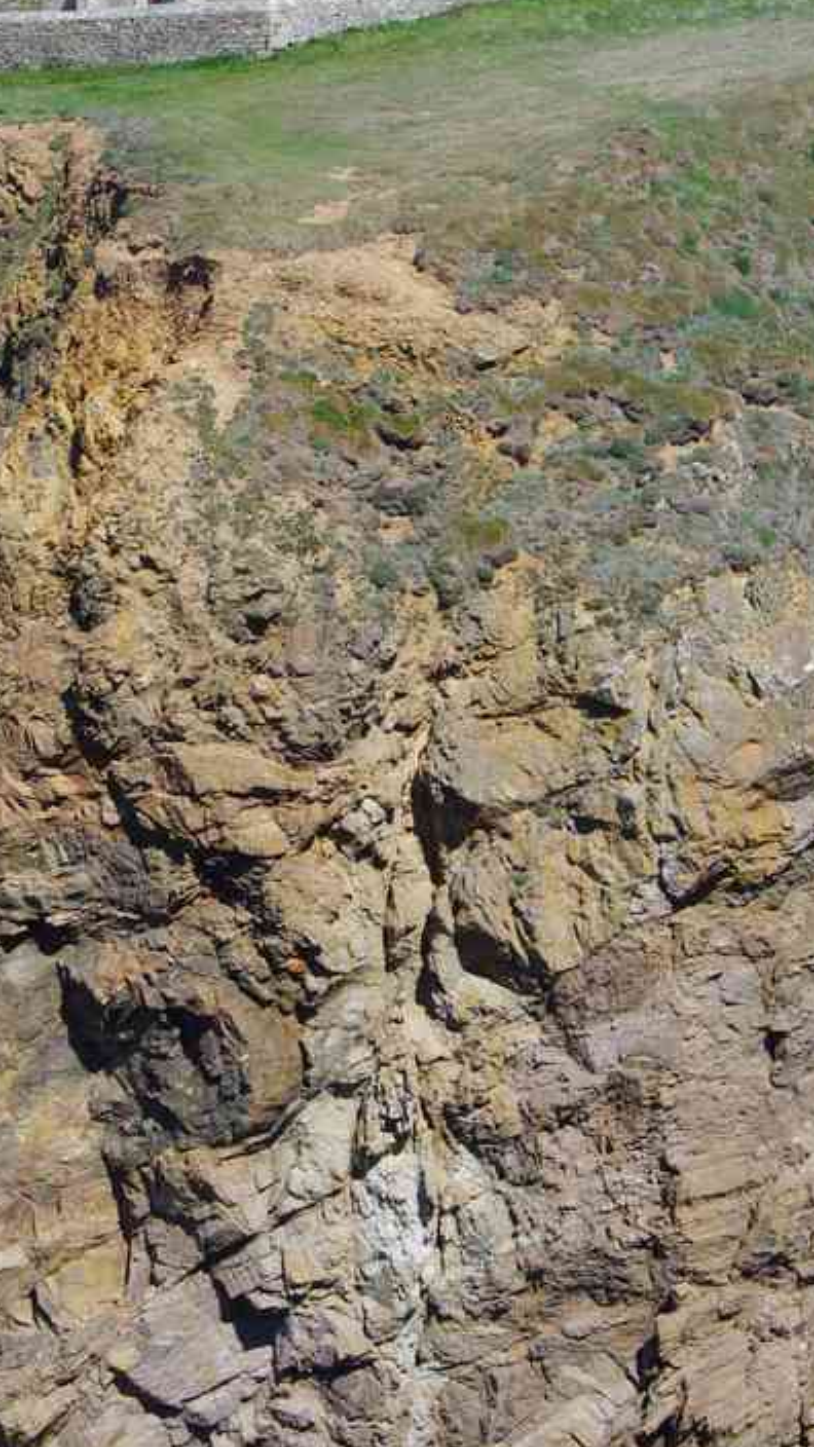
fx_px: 4106
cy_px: 552
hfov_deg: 11.3
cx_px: 210
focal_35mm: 107
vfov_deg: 20.0
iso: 200
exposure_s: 1/80
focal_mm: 47.5
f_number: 11
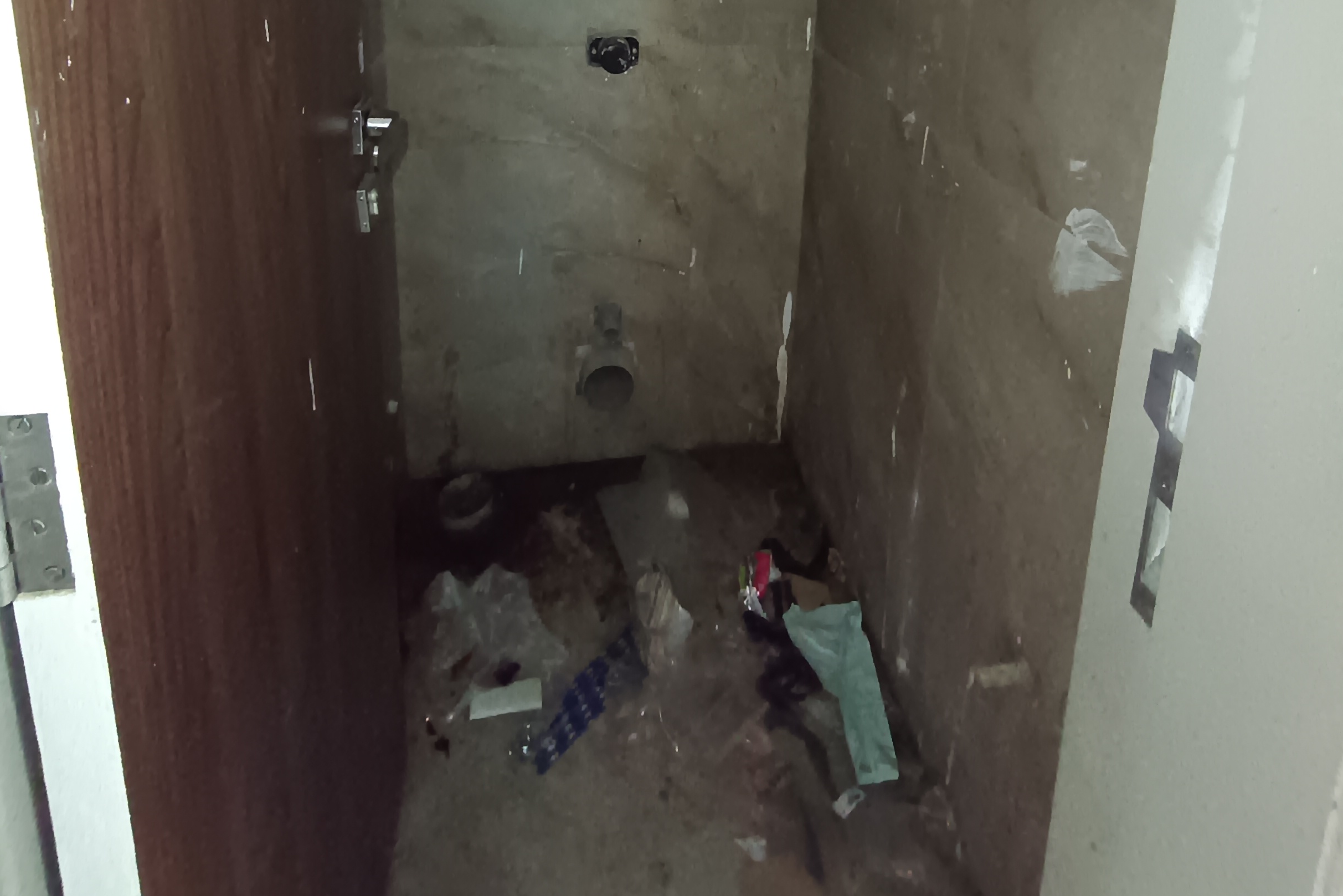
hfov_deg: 81.2
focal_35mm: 21
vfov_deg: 49.4
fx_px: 783
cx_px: 667
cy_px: 15
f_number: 2.2
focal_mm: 1.65
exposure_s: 1/25
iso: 1664
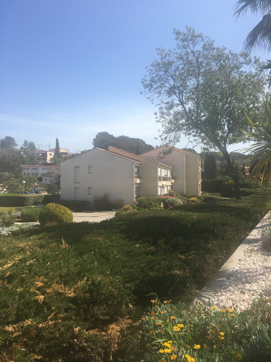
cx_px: 136
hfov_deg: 48.2
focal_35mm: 29
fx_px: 303
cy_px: 181
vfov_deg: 61.7
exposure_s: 1/1399
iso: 25
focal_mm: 4.15
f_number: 2.2
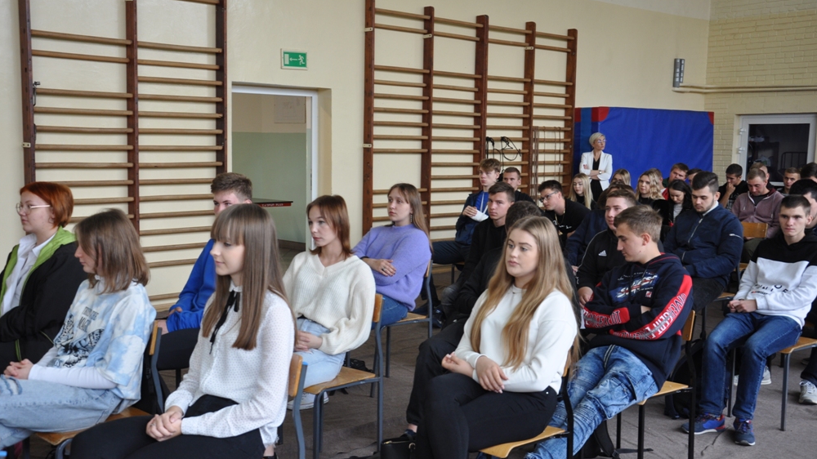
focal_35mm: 45
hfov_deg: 45.5
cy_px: 244
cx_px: 401
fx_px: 975
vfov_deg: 26.5
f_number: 5.6
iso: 400
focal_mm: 28
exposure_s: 1/30
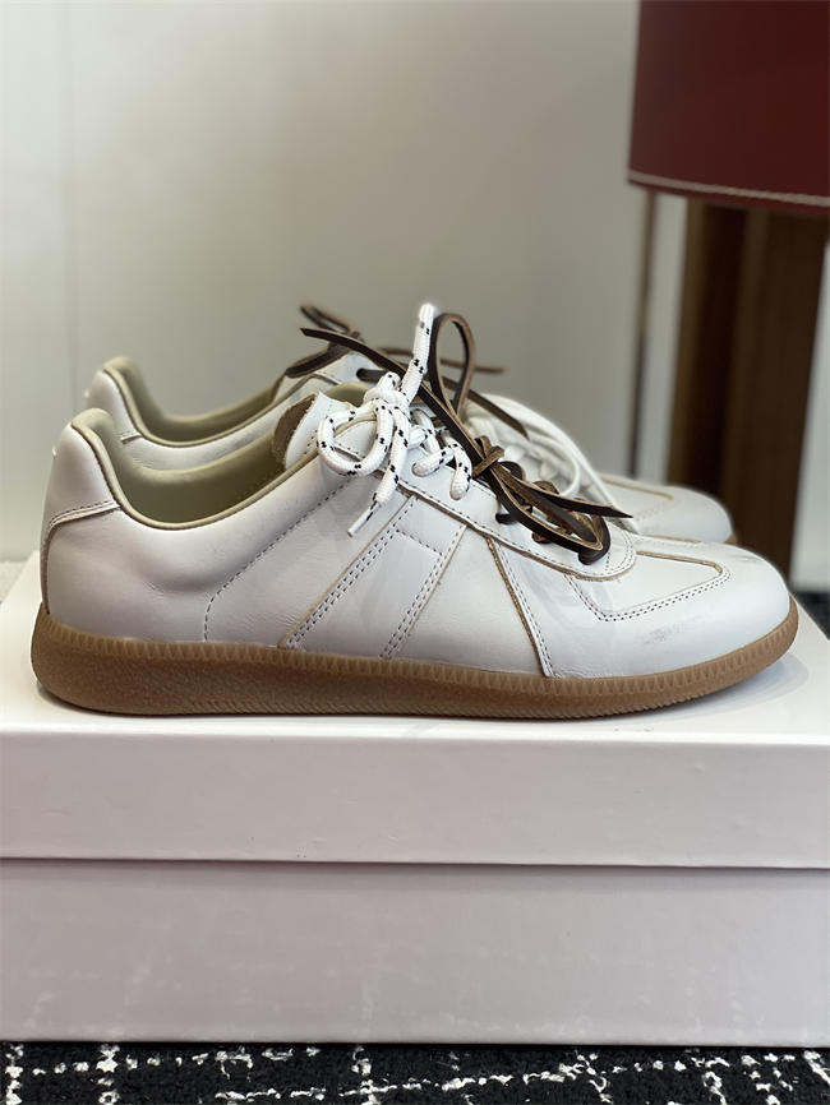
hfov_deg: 28.0
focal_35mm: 52
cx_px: 415
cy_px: 552
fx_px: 1662
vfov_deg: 36.8
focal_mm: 6
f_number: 2
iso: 50
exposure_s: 1/122
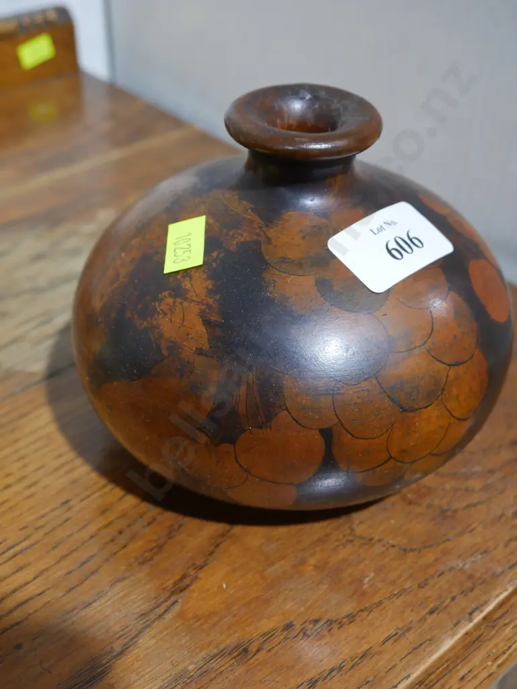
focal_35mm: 46
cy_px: 344
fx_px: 915
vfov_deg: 41.2
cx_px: 258
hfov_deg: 31.5
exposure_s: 1/60
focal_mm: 23
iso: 800
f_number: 5.1
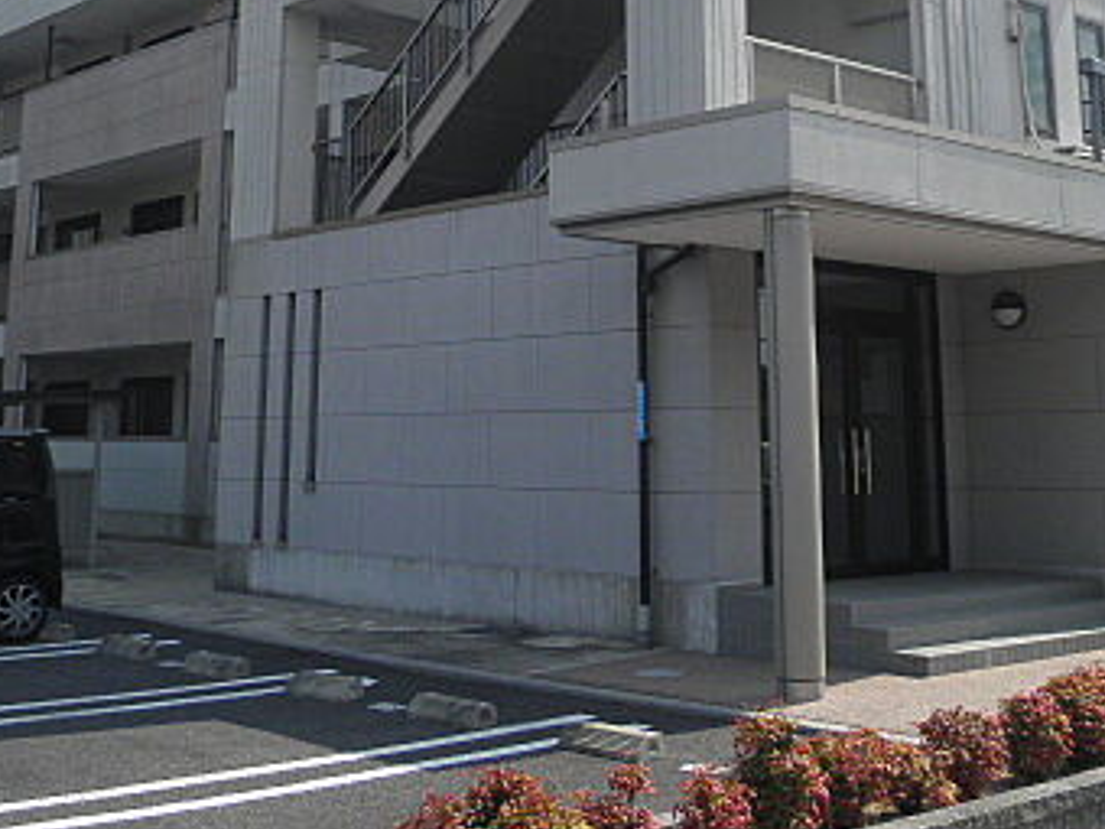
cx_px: 549
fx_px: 1564
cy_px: 78
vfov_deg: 28.5
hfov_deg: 38.9
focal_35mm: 49
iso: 64
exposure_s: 1/125
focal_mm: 4.7
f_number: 7.9
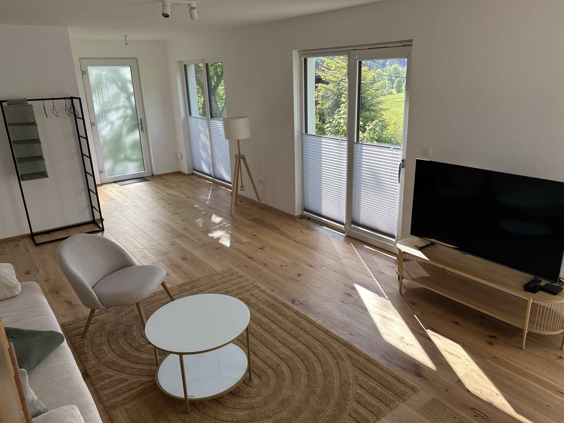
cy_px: 212
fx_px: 424
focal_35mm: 26
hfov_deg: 67.3
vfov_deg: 53.1
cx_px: 282
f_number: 1.5
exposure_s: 1/367
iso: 50
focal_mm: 5.7
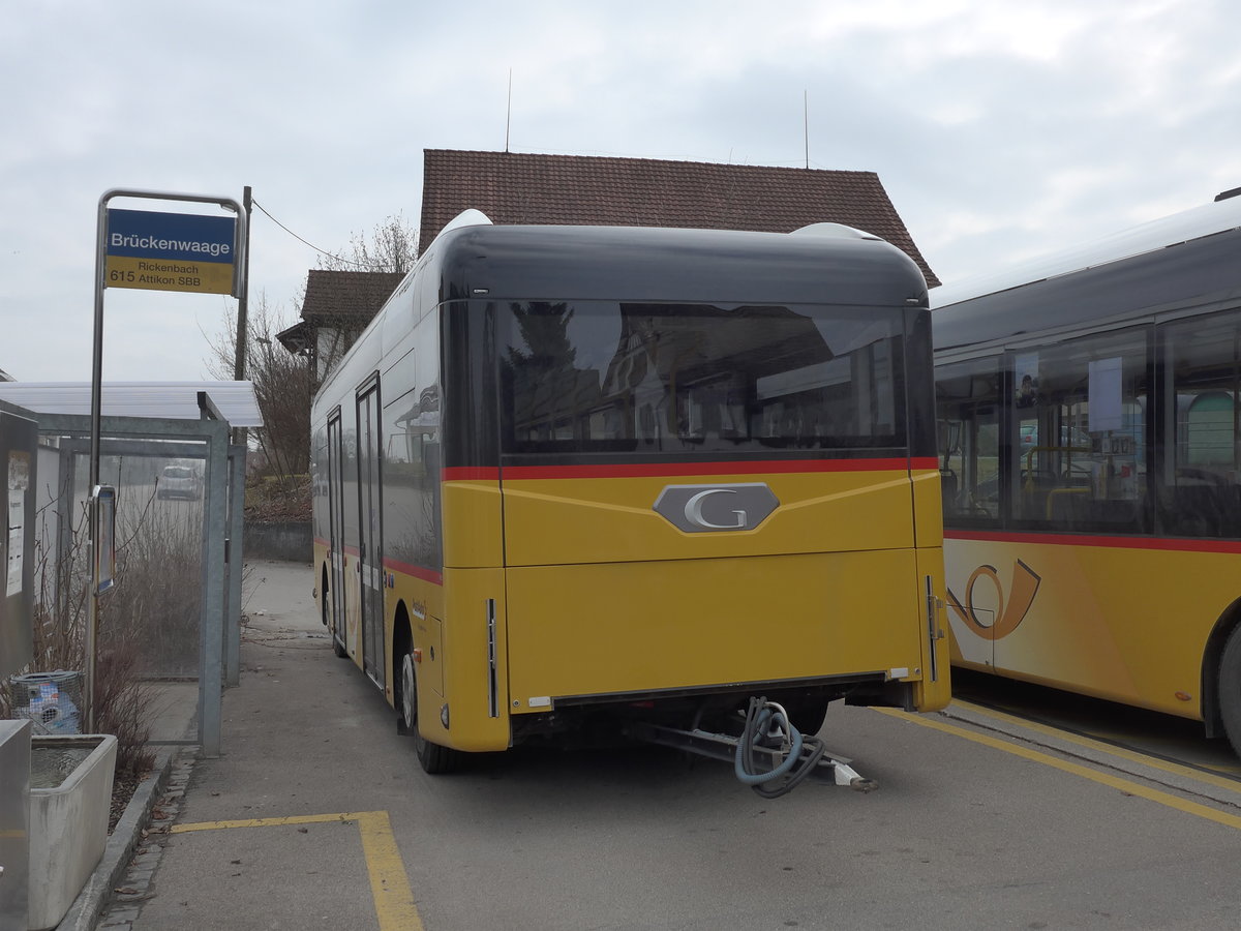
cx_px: 620
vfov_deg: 39.7
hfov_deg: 51.4
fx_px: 1291
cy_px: 466
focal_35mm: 36
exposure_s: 1/800
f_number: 4
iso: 160
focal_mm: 7.5
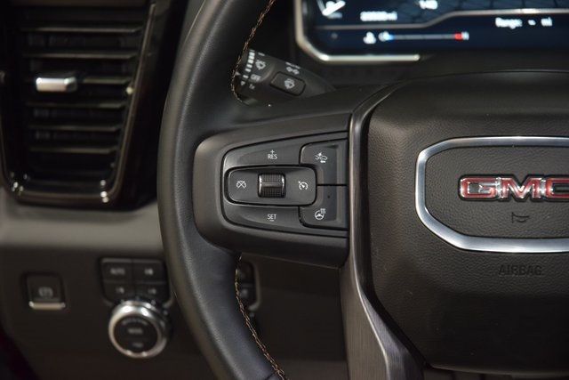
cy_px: 190
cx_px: 284
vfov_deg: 13.0
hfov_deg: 19.5
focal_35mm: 105
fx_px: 1660
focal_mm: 70
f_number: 4.5
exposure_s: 1/40
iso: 1800
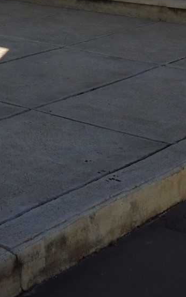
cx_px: -105
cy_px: -316
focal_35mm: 106
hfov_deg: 11.7
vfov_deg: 15.3
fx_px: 860
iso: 200
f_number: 18
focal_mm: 24
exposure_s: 1/250
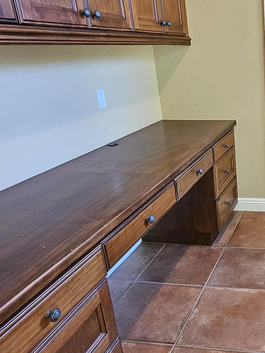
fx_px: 327
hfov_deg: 37.6
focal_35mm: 32
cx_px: 285
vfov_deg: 56.8
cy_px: 173
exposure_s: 1/60
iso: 250
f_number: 2.2
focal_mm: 2.2
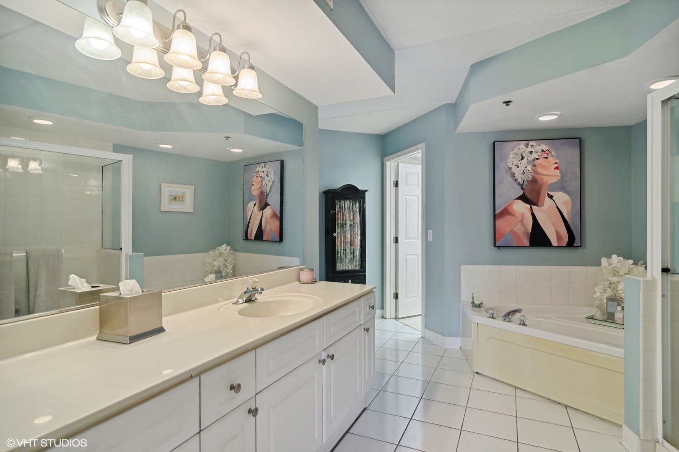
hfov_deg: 90.0
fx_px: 339
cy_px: 226
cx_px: 340
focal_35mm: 18
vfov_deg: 67.4
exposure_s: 1/20
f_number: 8
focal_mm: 12
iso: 200
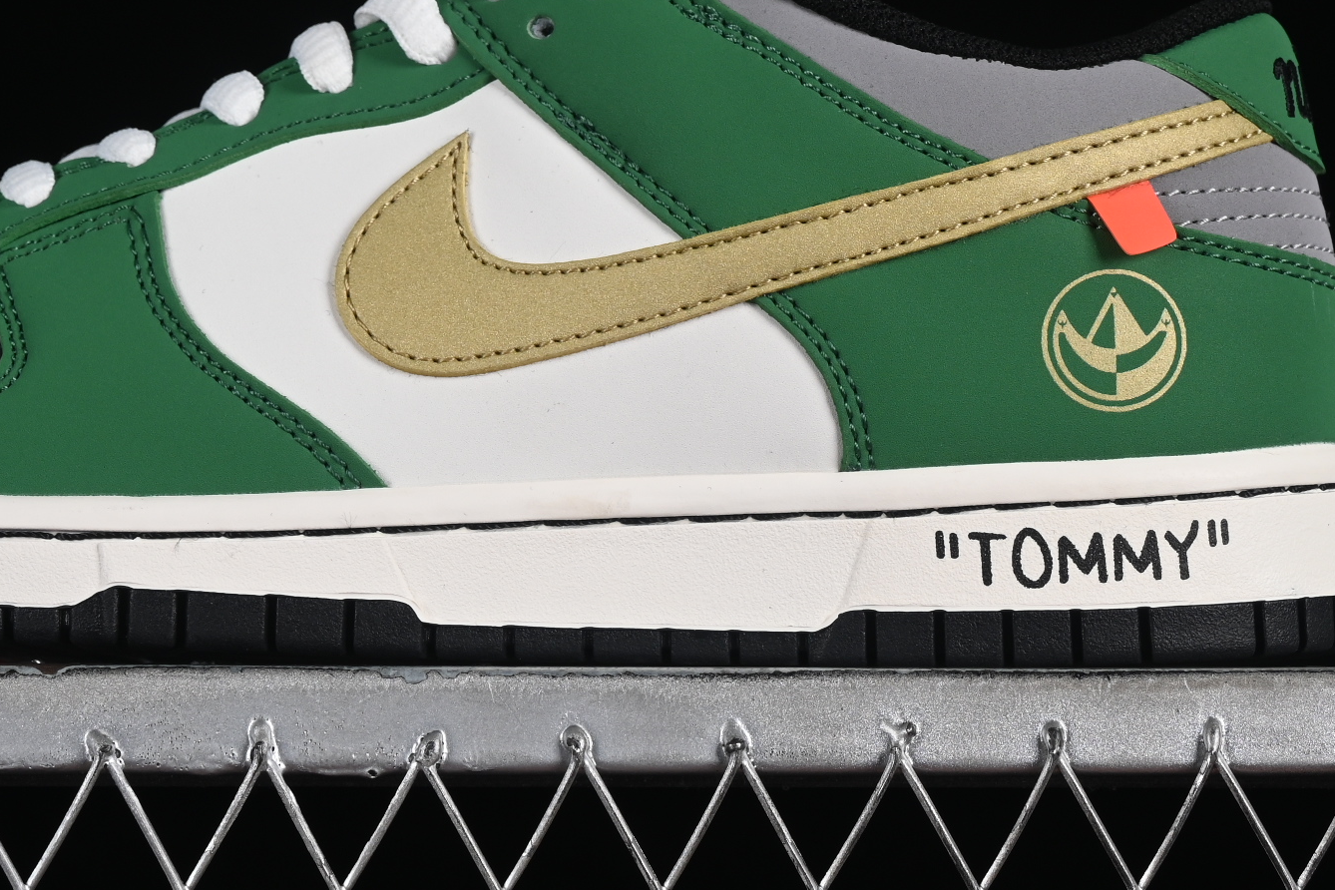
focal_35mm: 156
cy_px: 98
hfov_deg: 13.1
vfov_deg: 8.8
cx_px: 460
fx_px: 5785
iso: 160
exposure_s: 1/80
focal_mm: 50
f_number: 8
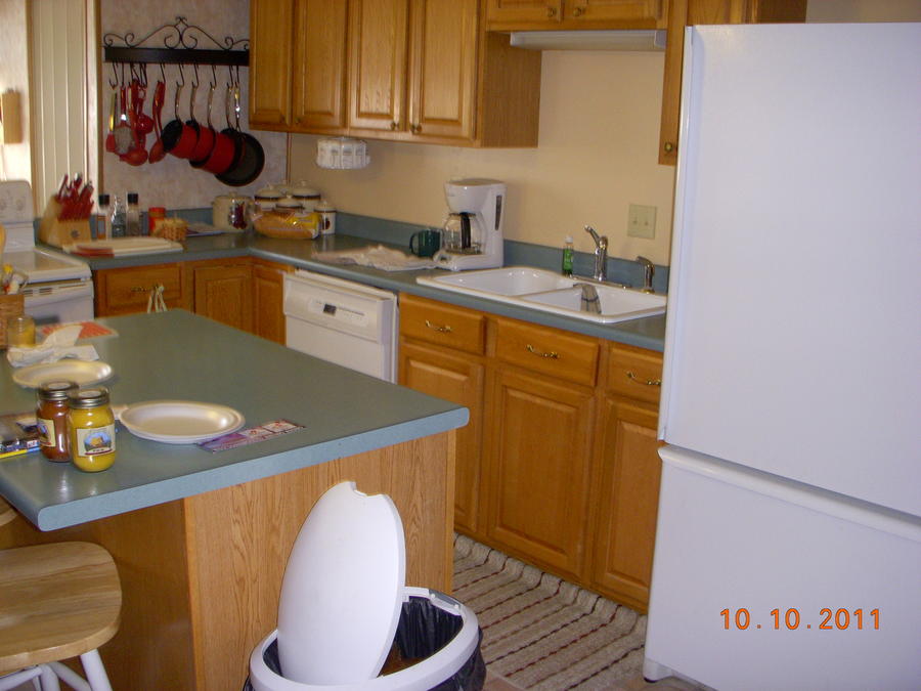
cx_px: 460
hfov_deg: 49.0
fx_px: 1011
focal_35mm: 38
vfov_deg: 37.7
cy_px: 346
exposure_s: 1/80
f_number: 3.3
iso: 250
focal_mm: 6.3
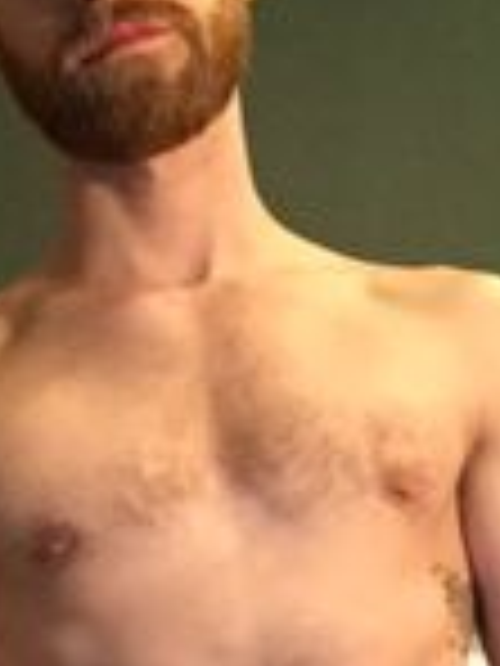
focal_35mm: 84
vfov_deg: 22.6
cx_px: 212
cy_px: 634
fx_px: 1618
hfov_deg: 17.6
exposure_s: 1/15
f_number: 2.2
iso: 500
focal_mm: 2.65
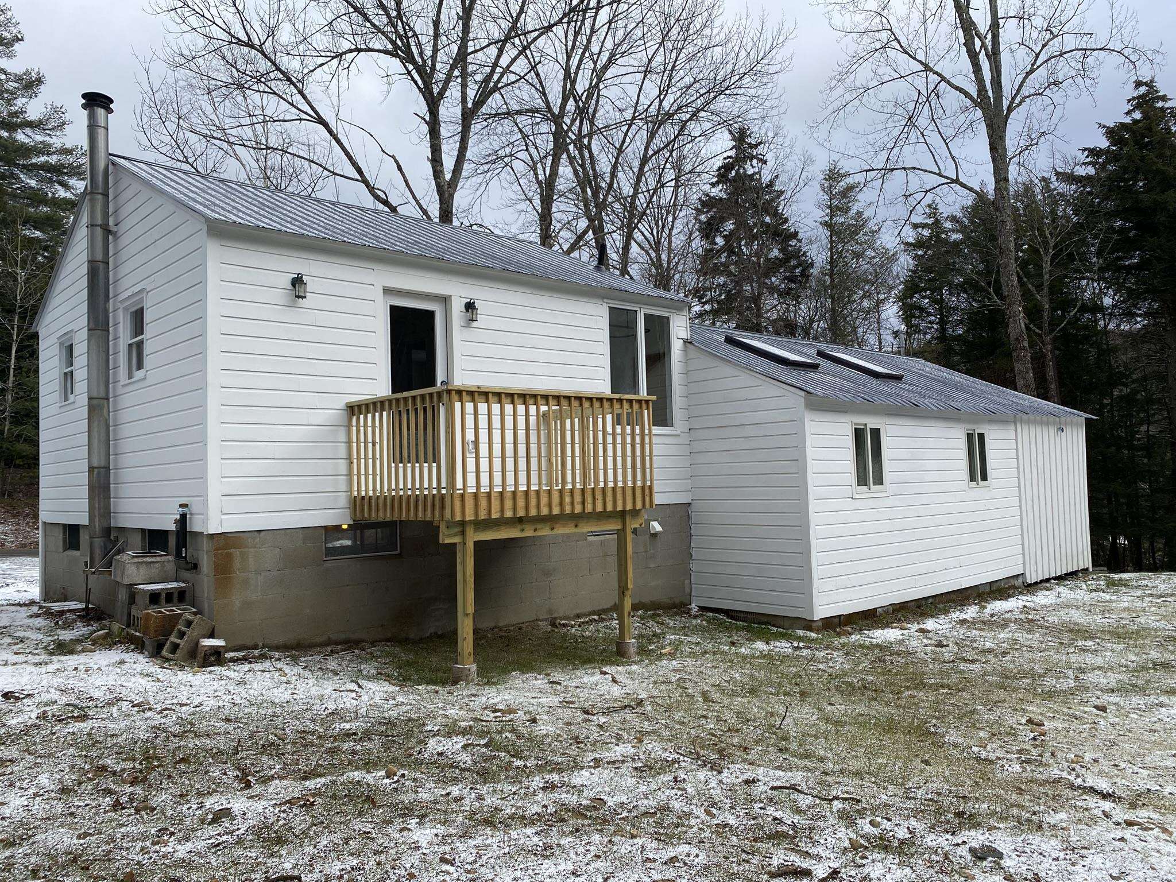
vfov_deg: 53.1
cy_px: 441
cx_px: 588
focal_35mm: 26
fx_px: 883
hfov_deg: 67.3
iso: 32
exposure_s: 1/1362
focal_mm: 4.25
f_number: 1.8
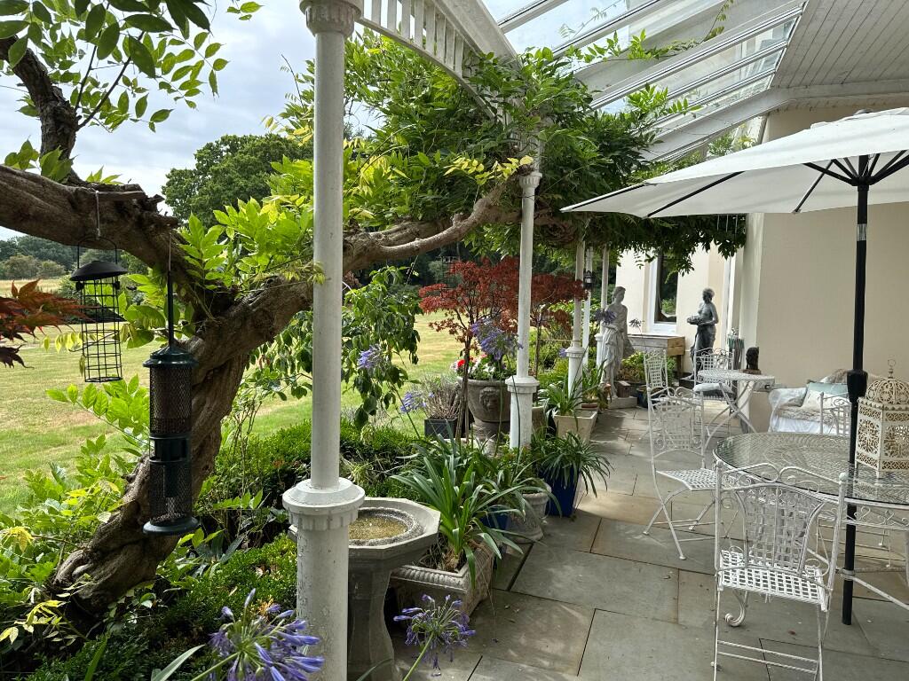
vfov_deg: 56.8
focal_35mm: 24
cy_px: 340
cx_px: 454
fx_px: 630
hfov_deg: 71.6
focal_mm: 6.76
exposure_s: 1/1366
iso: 80
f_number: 1.78
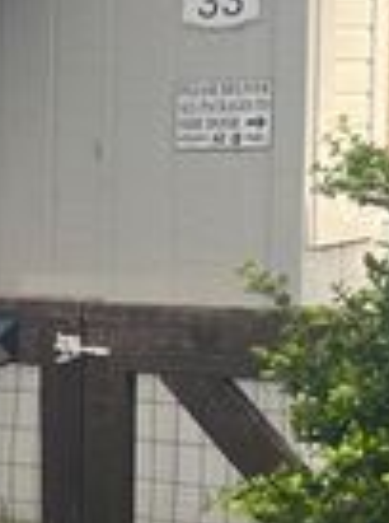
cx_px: -450
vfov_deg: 15.5
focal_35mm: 127
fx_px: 1912
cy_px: 403
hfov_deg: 10.4
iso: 50
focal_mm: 5.7
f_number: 1.5
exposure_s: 1/635
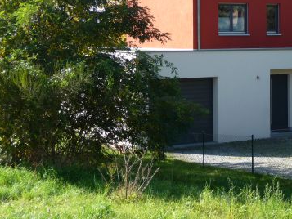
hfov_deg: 22.9
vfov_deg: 17.4
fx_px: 709
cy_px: 37
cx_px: 243
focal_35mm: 84
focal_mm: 8.5
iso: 100
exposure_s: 1/250
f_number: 4.2
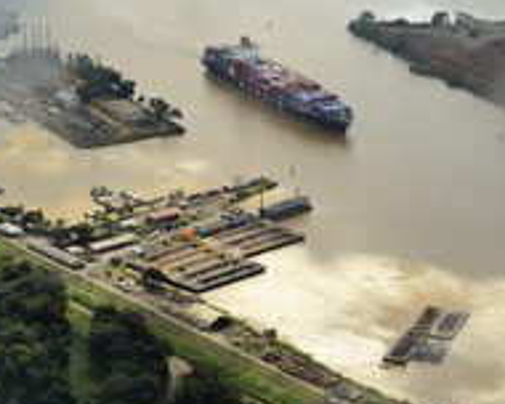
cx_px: 393
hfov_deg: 13.2
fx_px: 2167
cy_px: 69
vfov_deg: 10.6
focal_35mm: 145
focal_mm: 70
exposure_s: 1/1000
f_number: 11
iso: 320
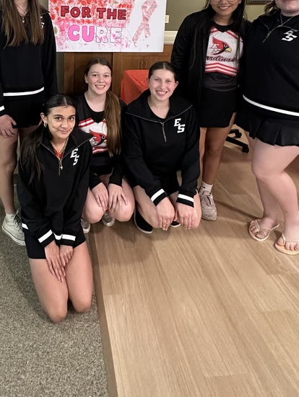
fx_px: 299
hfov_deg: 51.2
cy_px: 49
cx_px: 80
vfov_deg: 58.7
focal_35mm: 26
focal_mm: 2.22
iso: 800
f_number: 2.2
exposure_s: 1/60
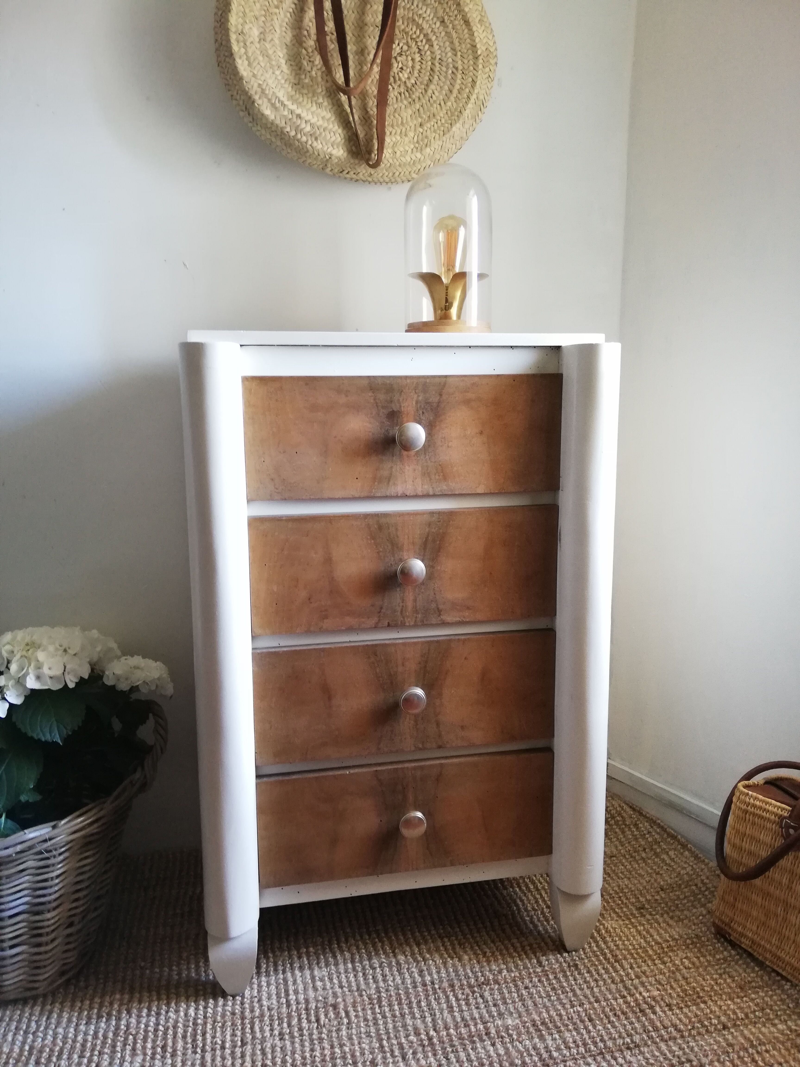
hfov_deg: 51.4
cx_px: 400
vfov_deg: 65.3
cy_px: 534
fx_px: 832
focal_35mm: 27
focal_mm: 3.81
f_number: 2.2
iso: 400
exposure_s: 1/24
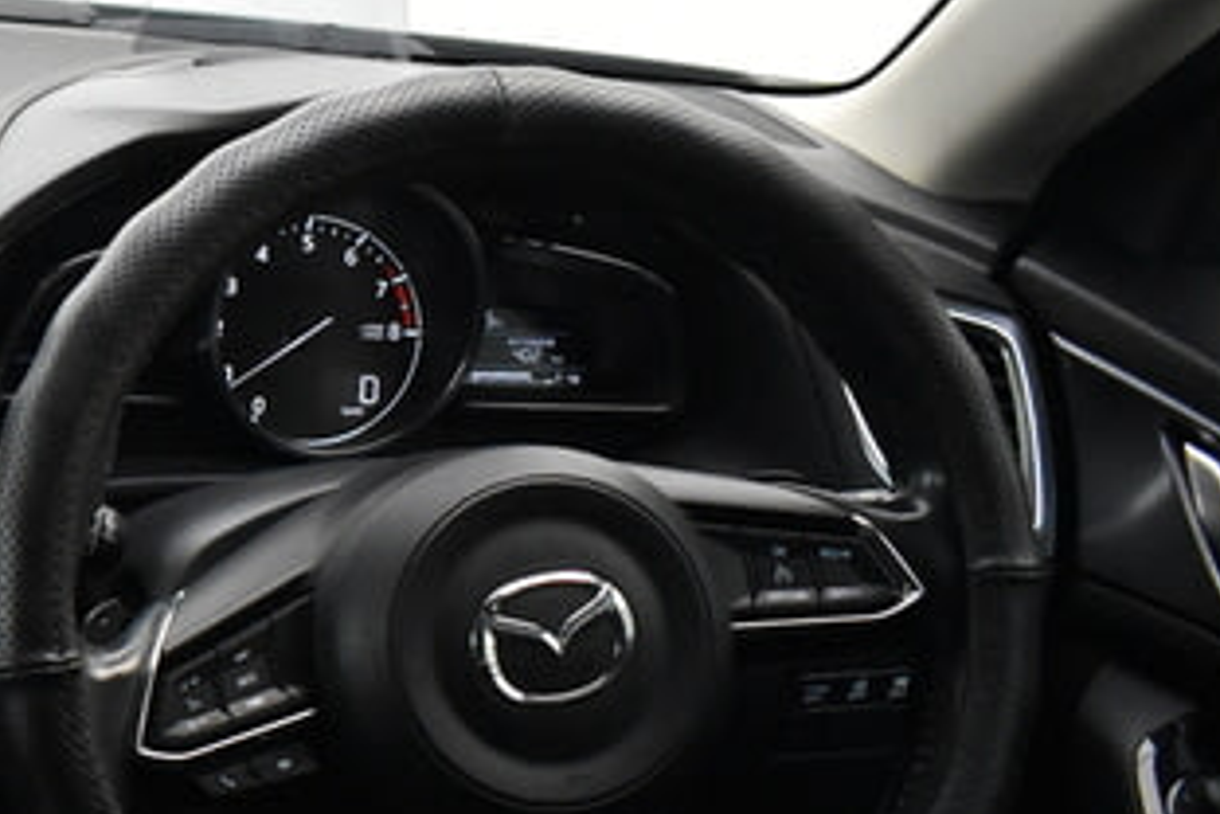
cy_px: 638
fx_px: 2643
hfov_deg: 22.4
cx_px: -497
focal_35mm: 78
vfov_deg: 17.4
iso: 3200
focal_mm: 18
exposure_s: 1/80
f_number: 3.5
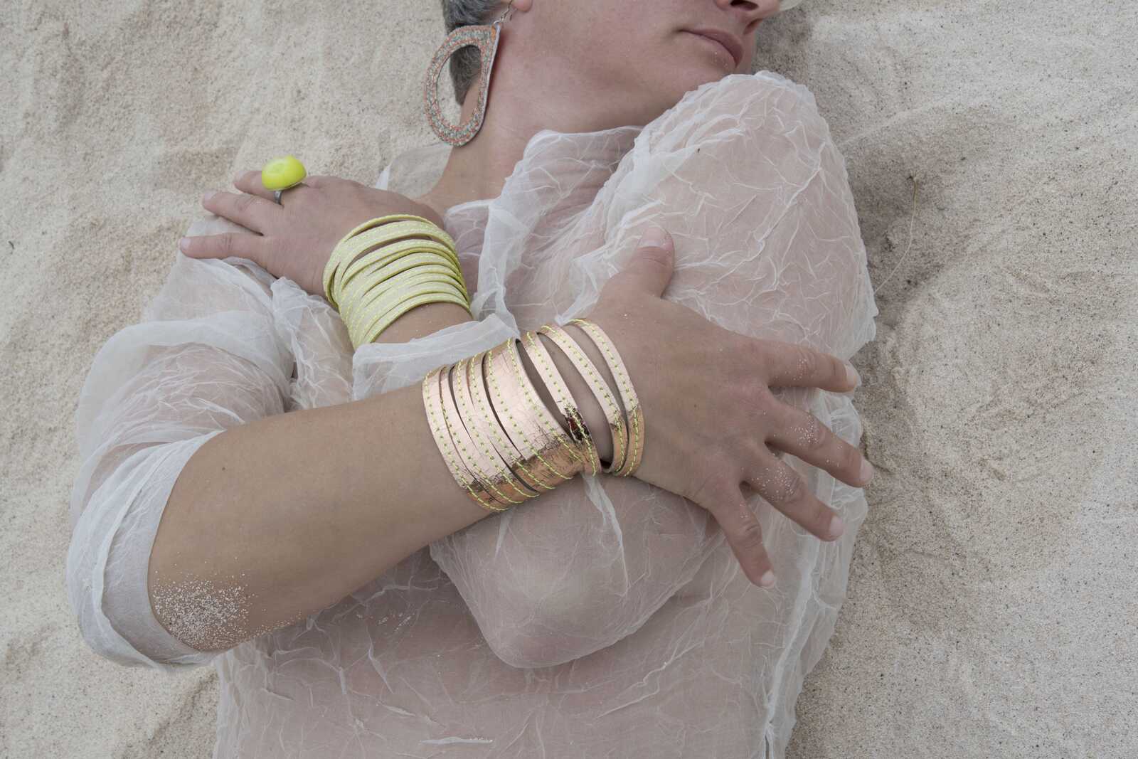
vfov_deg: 28.1
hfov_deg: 41.1
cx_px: 569
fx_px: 1517
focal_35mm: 48
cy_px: 380
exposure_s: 1/200
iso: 200
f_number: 13
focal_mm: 32
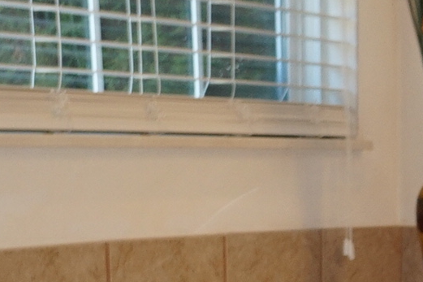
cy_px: 640
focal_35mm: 126
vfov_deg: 9.8
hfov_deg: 15.9
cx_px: 452
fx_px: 1480
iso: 400
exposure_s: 1/160
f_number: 4
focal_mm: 16
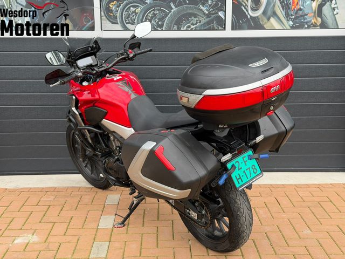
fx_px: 478
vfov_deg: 30.3
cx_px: 172
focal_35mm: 48
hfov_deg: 39.7
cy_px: 130
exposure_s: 1/227
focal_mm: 6.76
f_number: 1.78
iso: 64
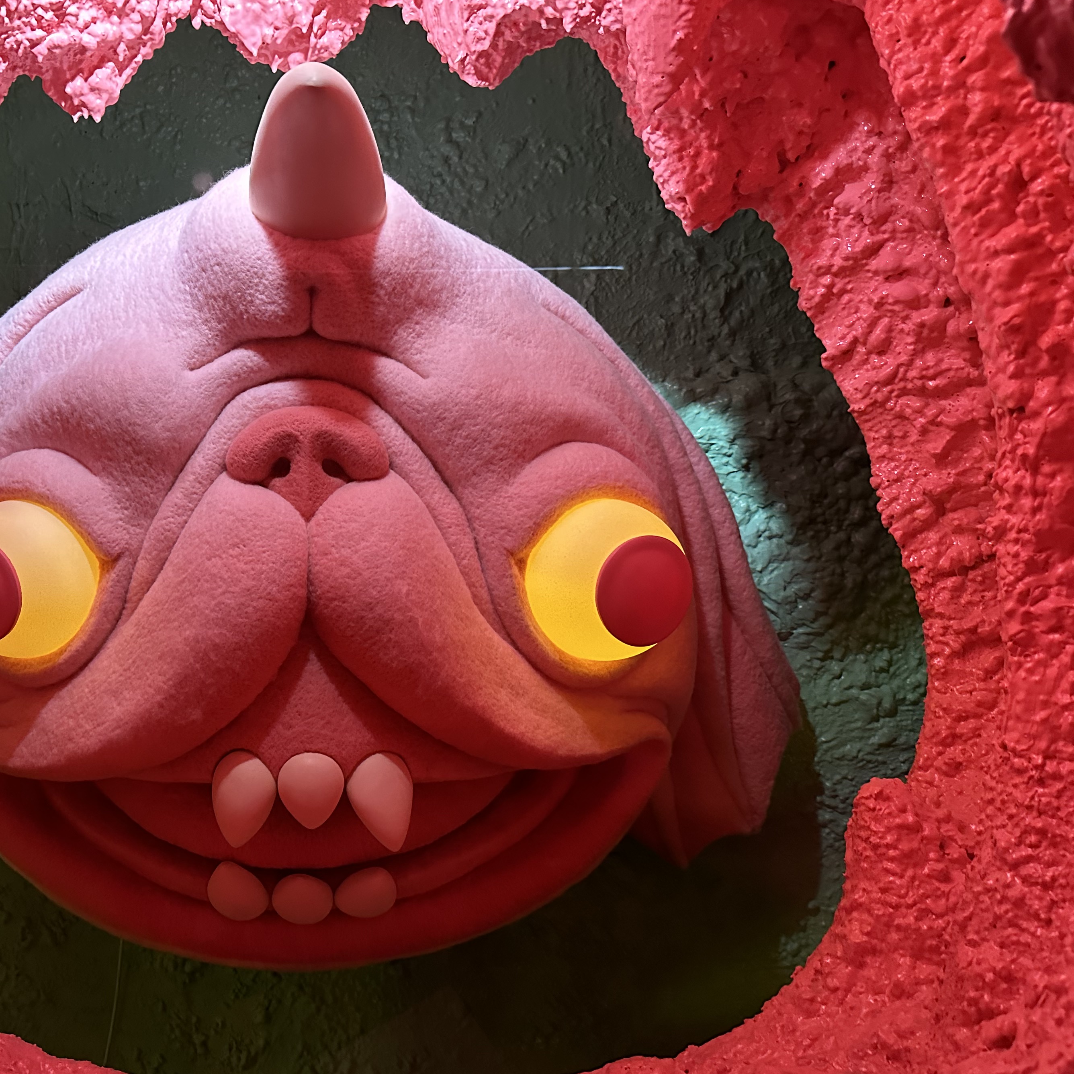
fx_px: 1123
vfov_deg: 51.1
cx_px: 283
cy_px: 557
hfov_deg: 49.3
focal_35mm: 32
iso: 640
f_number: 1.78
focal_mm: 6.86
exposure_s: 1/40
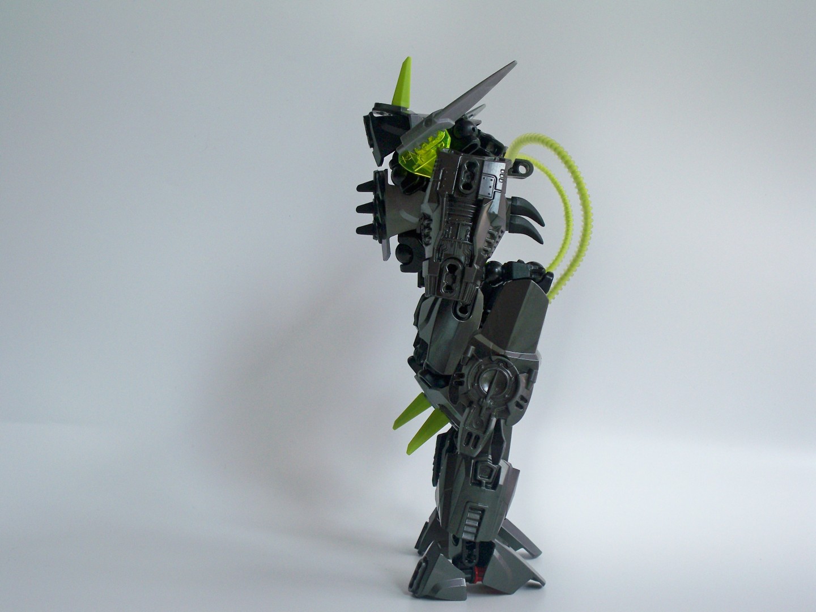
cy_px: 306
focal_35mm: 44
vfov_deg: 32.9
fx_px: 1037
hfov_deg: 42.9
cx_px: 408
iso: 100
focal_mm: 7.8
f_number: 3.5
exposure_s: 1/400
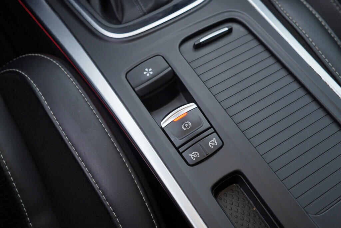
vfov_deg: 36.9
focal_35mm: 36
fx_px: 341
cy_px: 114
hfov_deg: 53.1
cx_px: 170
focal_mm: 24
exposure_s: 1/50
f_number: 3.2
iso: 125
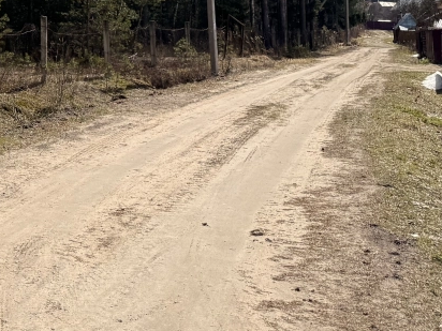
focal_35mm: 73
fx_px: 932
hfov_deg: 24.0
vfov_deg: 18.4
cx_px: -103
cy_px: -133
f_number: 1.78
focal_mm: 6.76
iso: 100
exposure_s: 1/6173
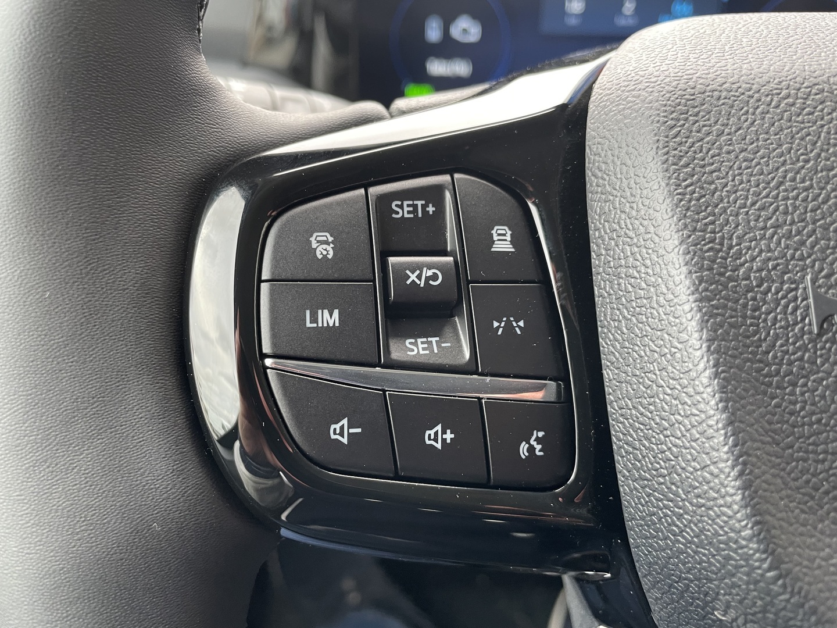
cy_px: 314
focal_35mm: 26
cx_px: 418
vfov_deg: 53.1
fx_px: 629
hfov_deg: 67.3
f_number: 1.6
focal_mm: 4.2
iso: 125
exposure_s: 1/95
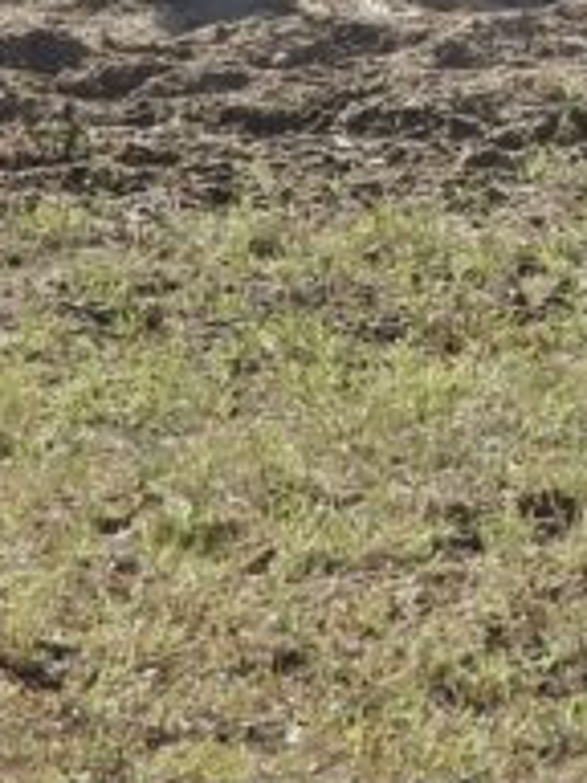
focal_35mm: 961
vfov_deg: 2.1
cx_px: 803
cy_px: -538
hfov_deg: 1.5
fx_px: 21728
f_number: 5.3
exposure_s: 1/400
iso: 100
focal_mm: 32.2
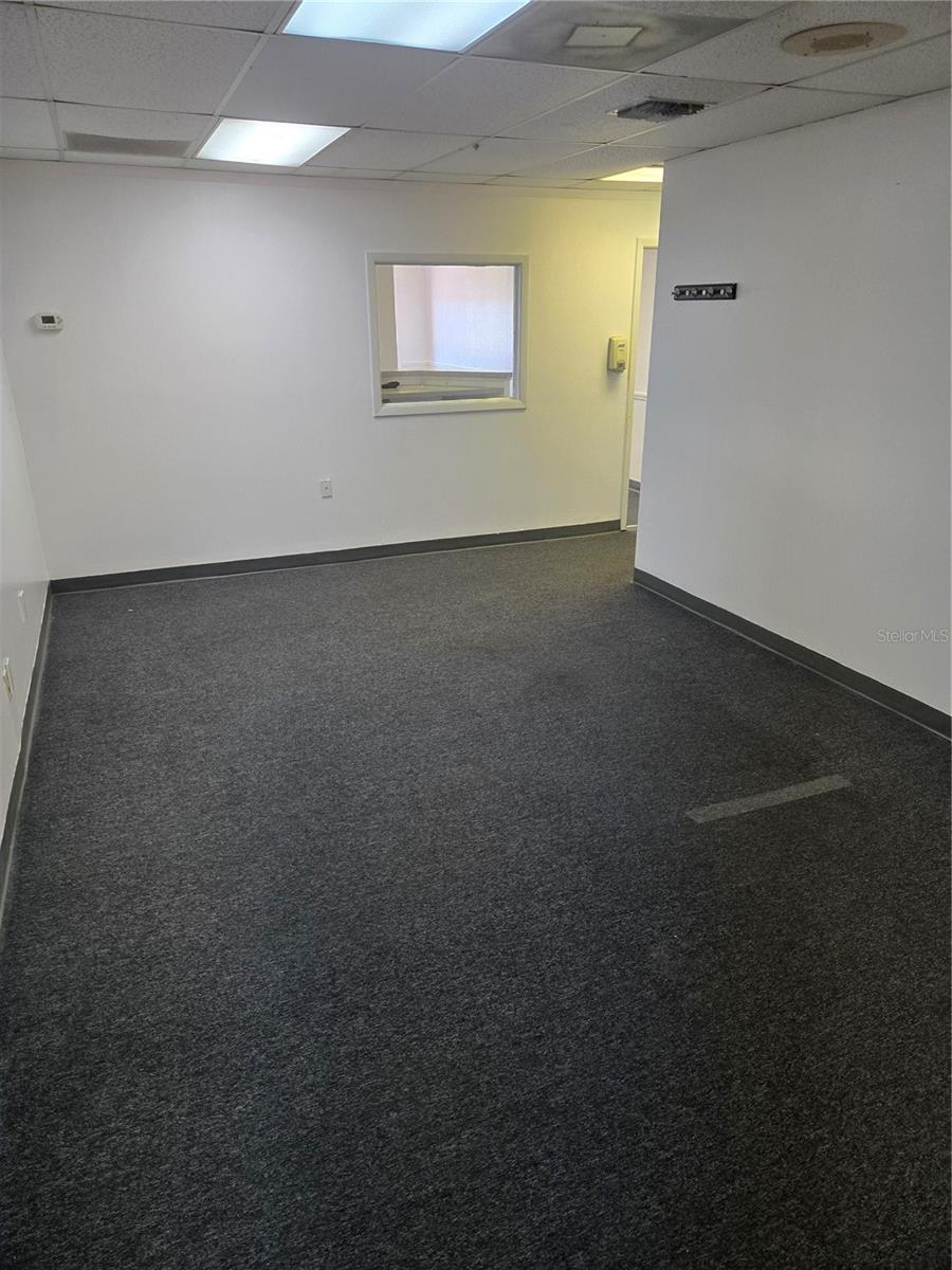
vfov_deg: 73.9
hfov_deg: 58.9
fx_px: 843
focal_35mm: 23
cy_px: 635
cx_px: 476
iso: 400
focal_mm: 5.4
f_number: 1.8
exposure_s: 1/120
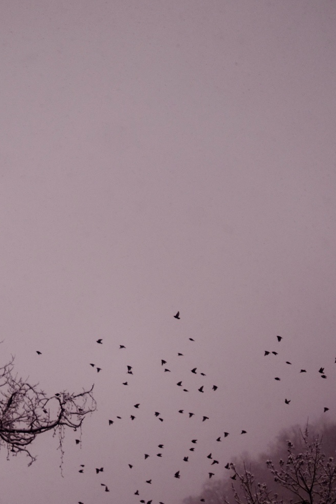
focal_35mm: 96
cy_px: 339
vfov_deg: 21.2
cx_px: 135
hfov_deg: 14.2
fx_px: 1344
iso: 320
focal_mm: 35
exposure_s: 1/3800
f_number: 1.4
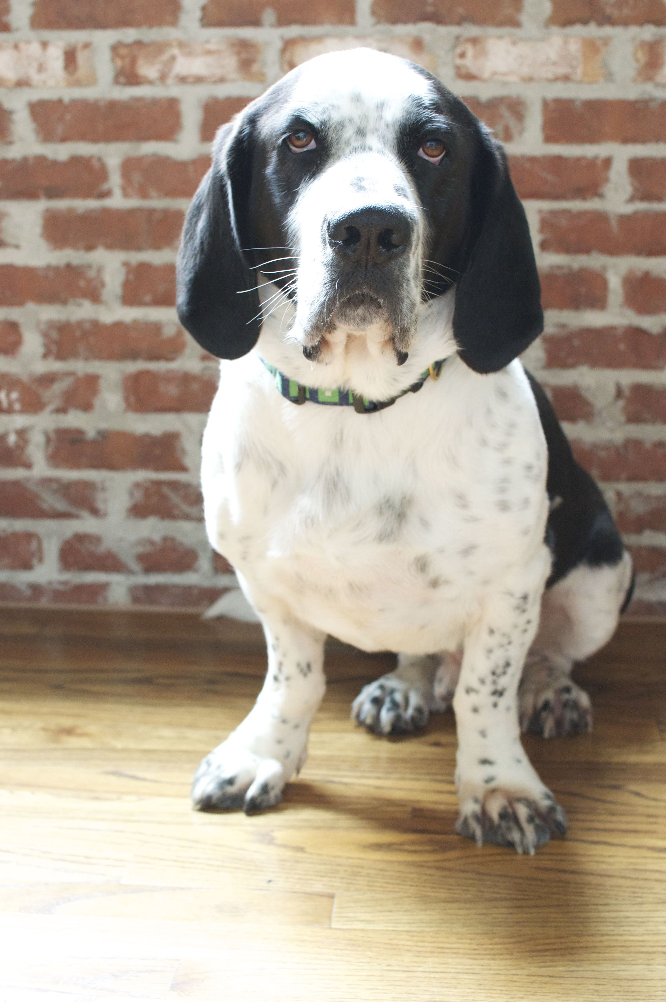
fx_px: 1461
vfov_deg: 37.9
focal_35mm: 52
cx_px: 333
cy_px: 501
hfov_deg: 25.7
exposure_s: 1/30
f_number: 5.6
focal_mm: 35
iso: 2500
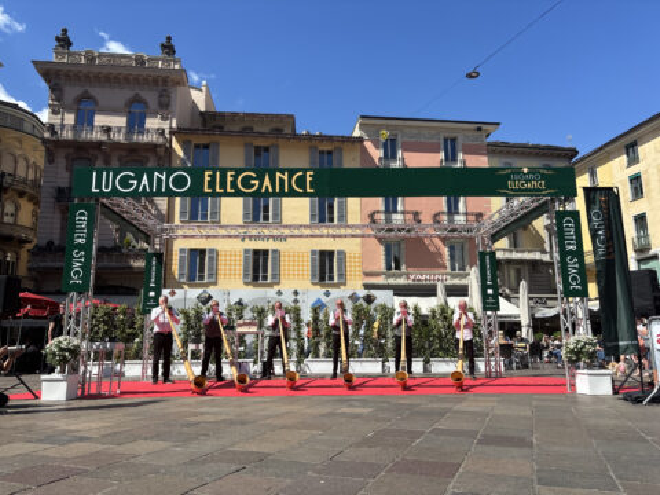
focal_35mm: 26
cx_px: 330
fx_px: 496
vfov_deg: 53.1
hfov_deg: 67.3
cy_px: 248
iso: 50
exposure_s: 1/3650
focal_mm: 5.96
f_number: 1.6
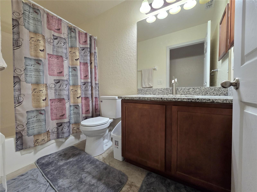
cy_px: 96
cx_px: 128
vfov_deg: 89.9
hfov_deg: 106.2
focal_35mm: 13
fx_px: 97
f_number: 2.2
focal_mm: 2.2
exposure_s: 1/60
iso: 250
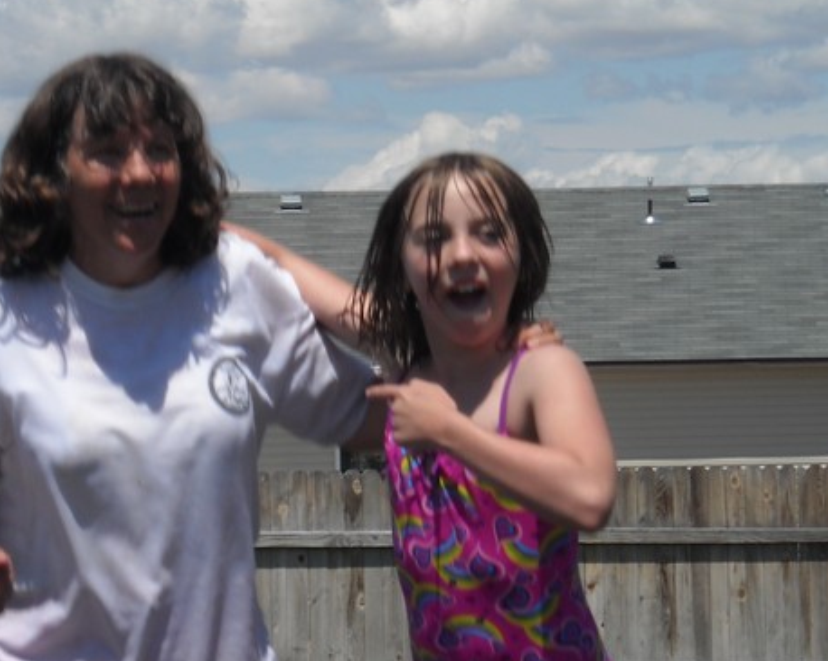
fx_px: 4385
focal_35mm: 179
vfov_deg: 8.6
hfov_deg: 10.8
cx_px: 192
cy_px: 256
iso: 70
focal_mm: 17.1
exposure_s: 1/250
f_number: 9.3
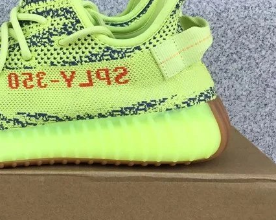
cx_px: 39
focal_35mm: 64
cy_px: 134
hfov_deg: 28.7
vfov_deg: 23.8
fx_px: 522
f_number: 2.4
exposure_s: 1/357
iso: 25
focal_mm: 3.3
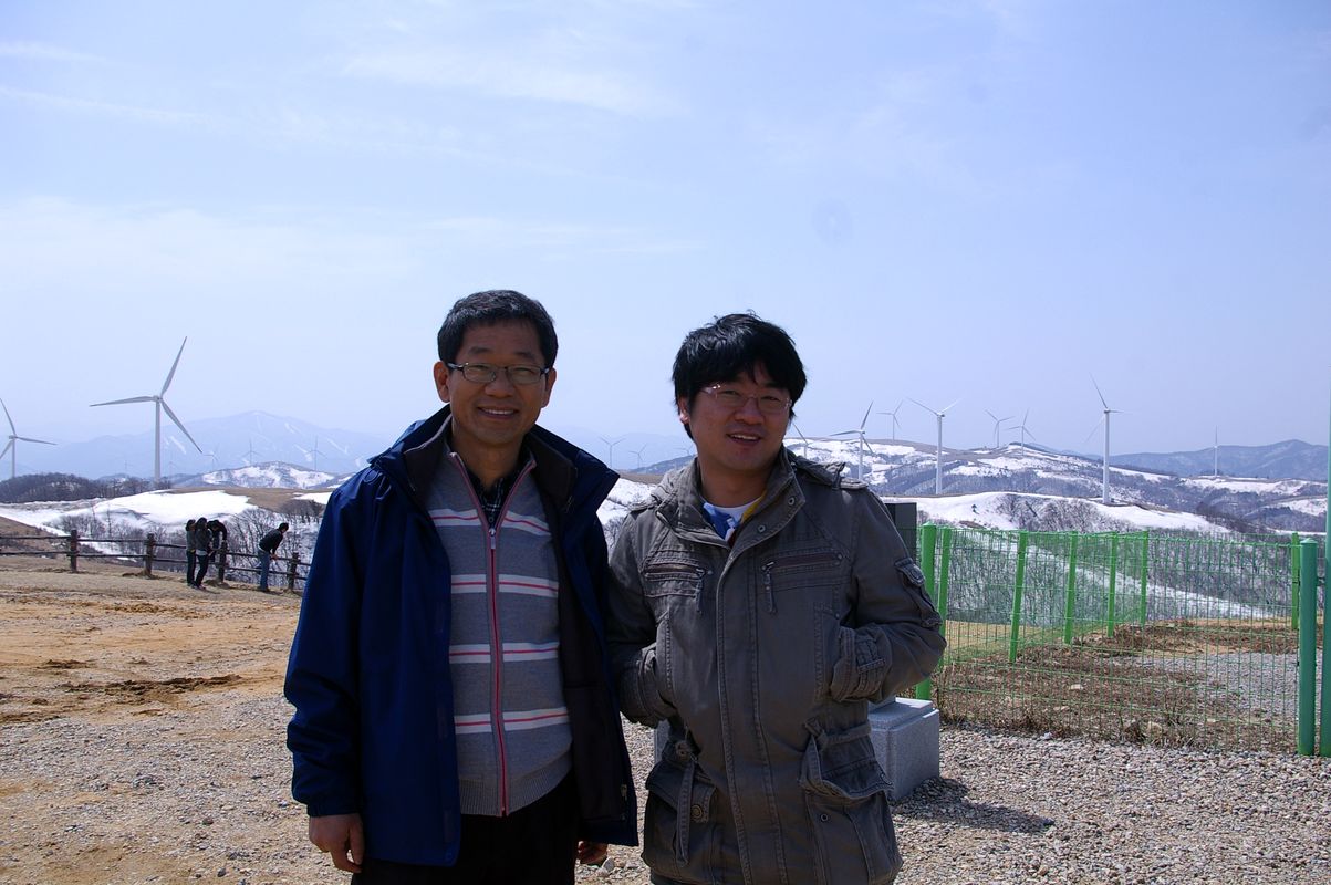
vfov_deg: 38.8
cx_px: 666
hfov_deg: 55.8
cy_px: 442
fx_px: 1256
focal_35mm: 34
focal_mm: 23
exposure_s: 1/500
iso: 200
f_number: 9.5
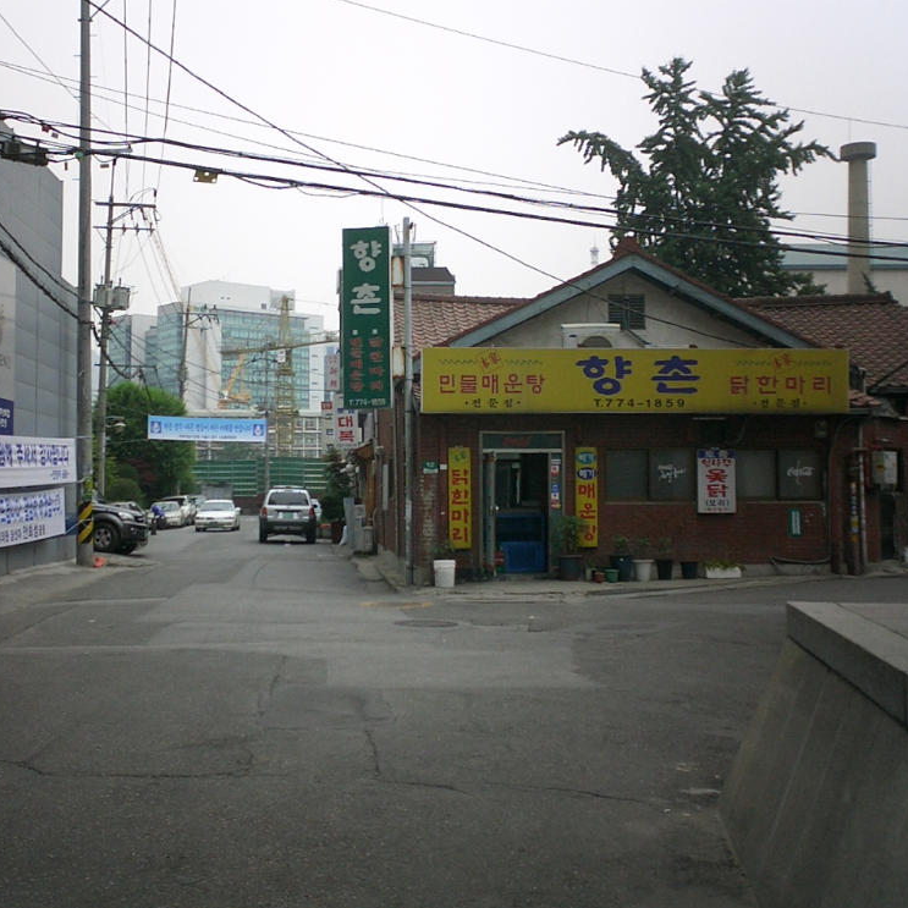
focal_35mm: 44
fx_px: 1306
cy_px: 456
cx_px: 370
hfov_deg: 38.2
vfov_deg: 38.3
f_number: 3.5
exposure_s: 1/500
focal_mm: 5.6
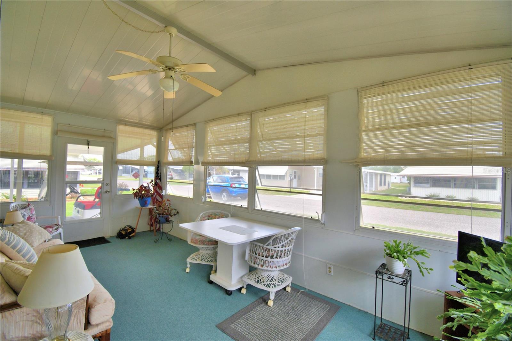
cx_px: 256
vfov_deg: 77.3
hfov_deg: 100.4
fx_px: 213
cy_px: 170
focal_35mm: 15
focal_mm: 10
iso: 200
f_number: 4.5
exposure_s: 1/125
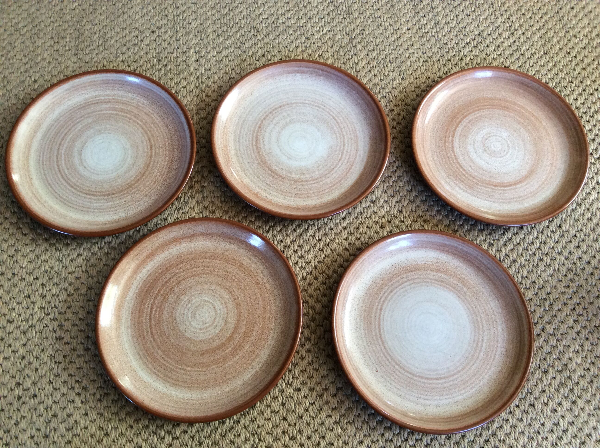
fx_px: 554
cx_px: 300
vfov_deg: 44.1
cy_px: 224
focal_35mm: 32
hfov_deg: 56.9
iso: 100
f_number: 2.4
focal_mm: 3.3
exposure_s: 1/25
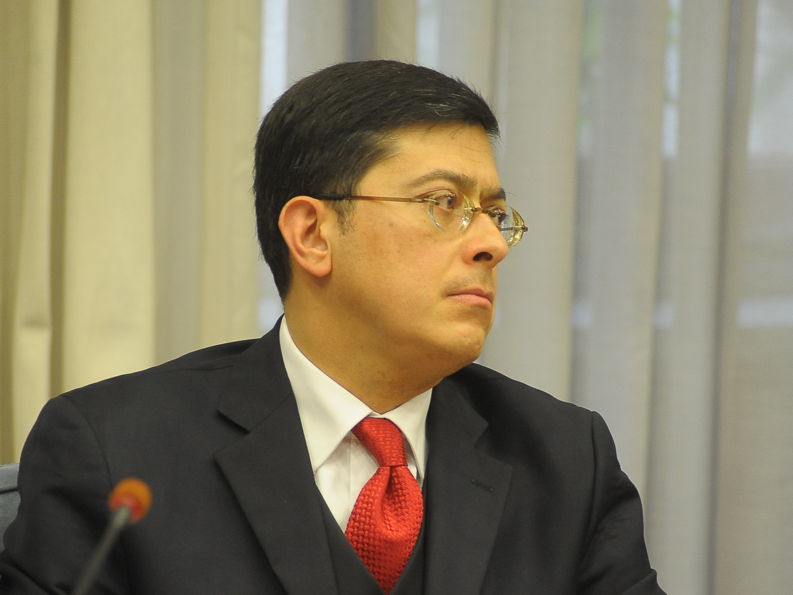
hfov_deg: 7.6
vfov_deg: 5.7
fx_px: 5980
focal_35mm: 261
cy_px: 378
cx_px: 390
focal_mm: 180
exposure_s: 1/60
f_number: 4.5
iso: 2500
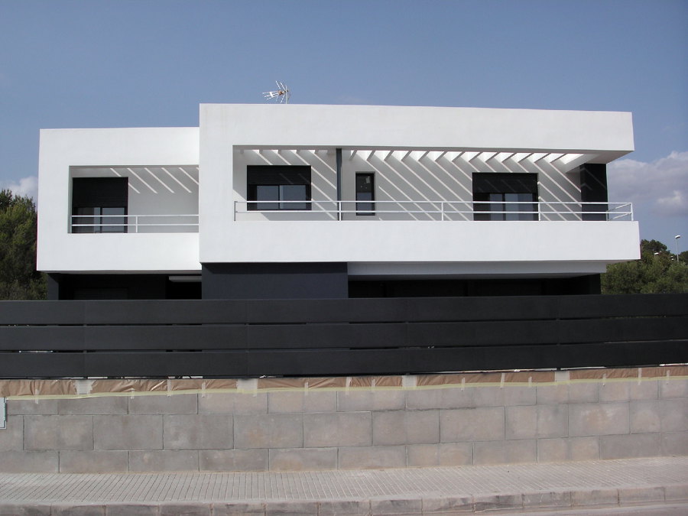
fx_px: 755
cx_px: 344
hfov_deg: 49.0
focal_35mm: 38
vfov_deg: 37.7
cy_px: 258
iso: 50
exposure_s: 1/350
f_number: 6.6
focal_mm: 6.3
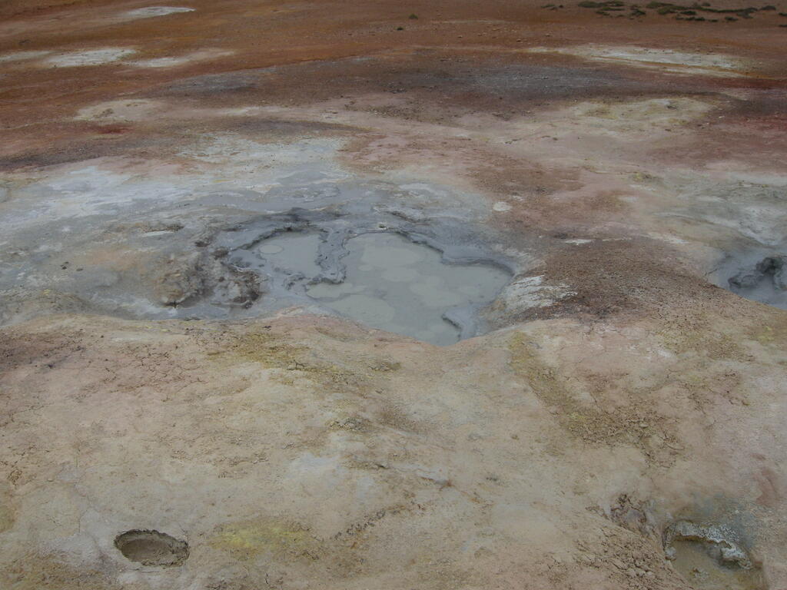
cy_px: 295
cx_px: 394
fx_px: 796
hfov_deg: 52.6
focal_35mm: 35
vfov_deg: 40.7
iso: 100
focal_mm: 7.5
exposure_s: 1/235
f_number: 5.4
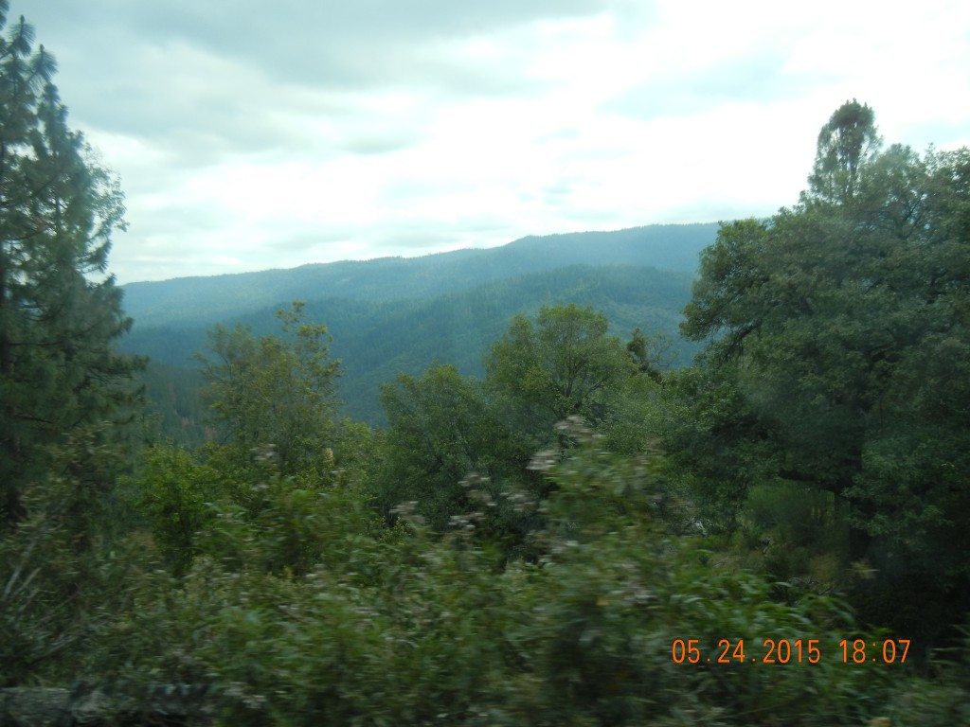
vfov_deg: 46.8
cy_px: 364
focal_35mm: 30
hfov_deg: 60.0
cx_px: 485
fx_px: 841
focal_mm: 5.4
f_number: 3.5
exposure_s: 1/618
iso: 160
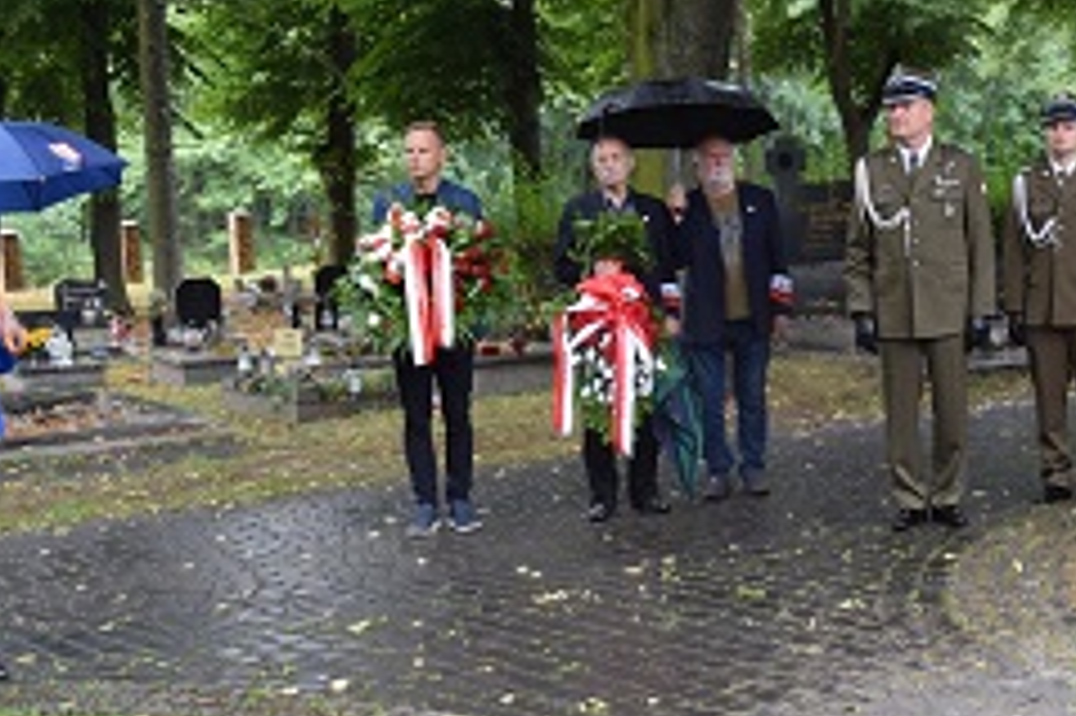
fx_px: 1822
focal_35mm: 61
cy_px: 338
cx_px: 905
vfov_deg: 22.2
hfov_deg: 31.8
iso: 400
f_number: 4.5
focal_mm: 18
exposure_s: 1/80
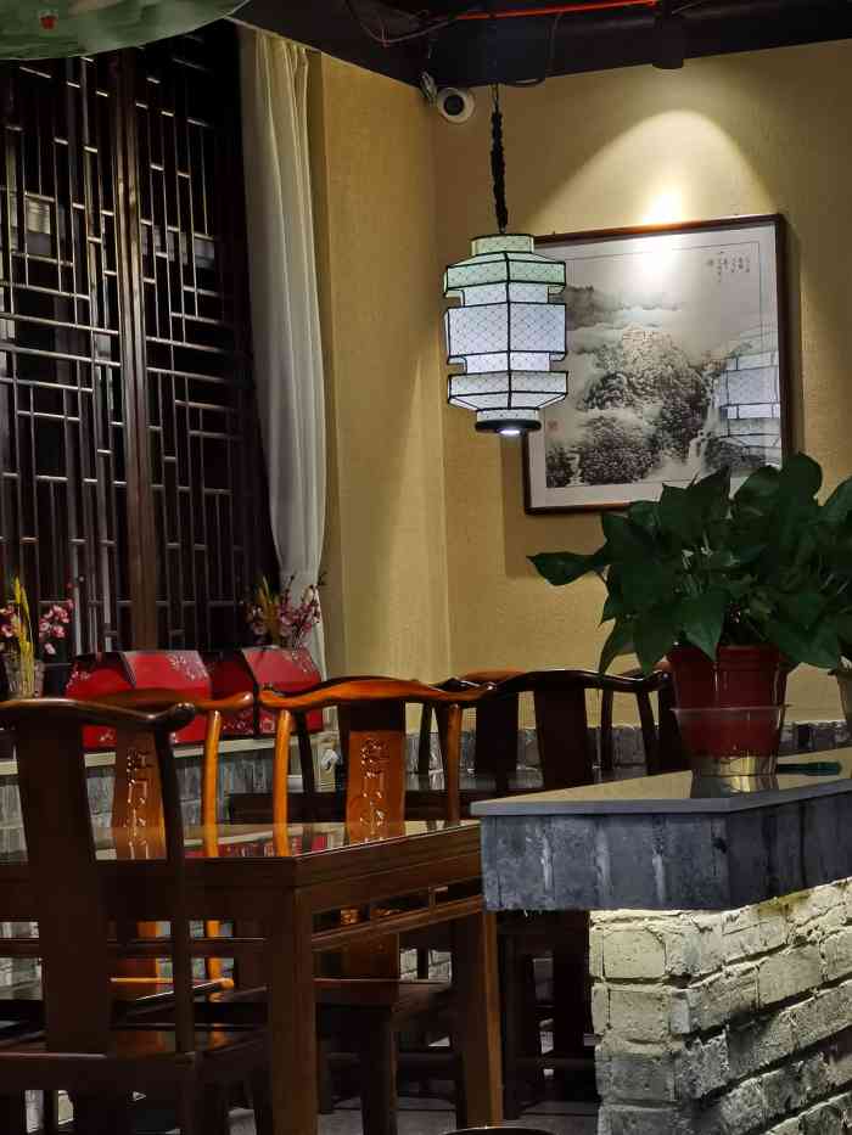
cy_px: 568
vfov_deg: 21.1
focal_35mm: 93
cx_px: 426
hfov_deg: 15.9
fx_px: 3051
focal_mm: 7.48
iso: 320
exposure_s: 1/100
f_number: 2.4
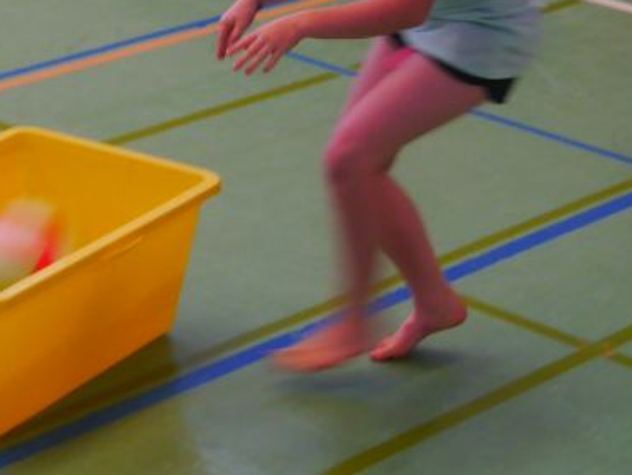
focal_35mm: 139
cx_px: 24
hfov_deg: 14.0
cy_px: 19
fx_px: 2539
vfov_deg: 10.6
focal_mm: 26
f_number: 4.2
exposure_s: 1/60
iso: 640
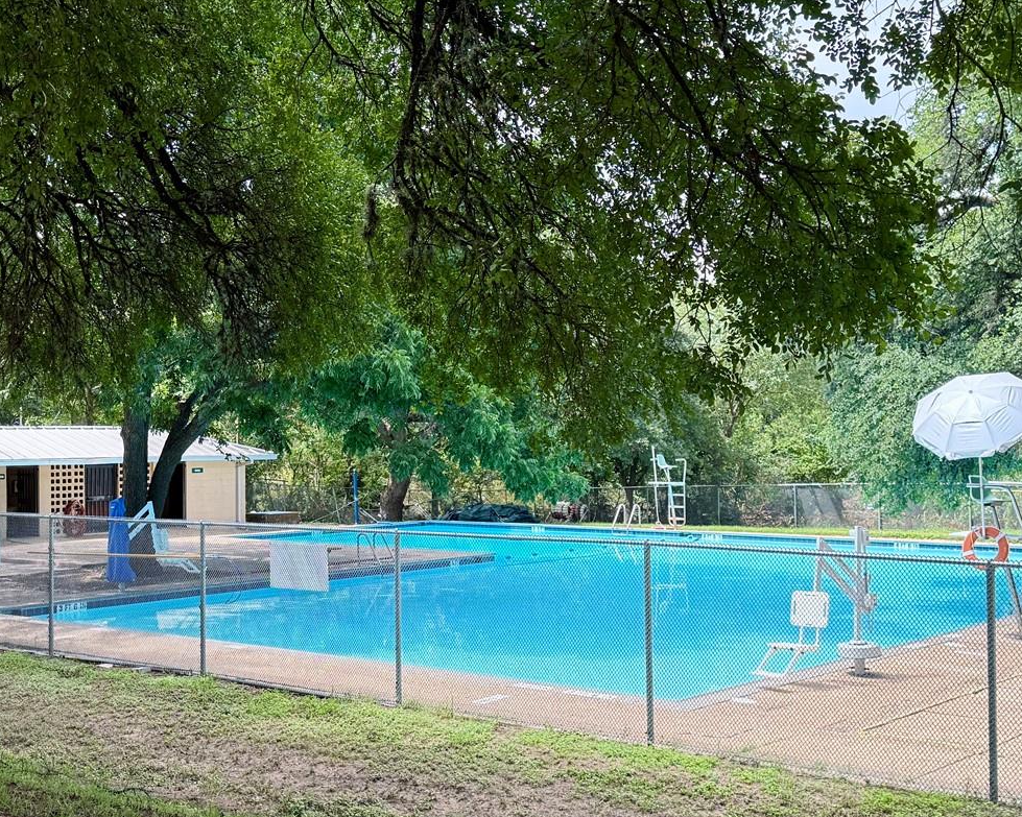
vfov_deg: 30.8
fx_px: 1482
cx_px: 364
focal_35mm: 49
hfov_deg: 37.7
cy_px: 432
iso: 100
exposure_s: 1/831
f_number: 1.78
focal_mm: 6.76
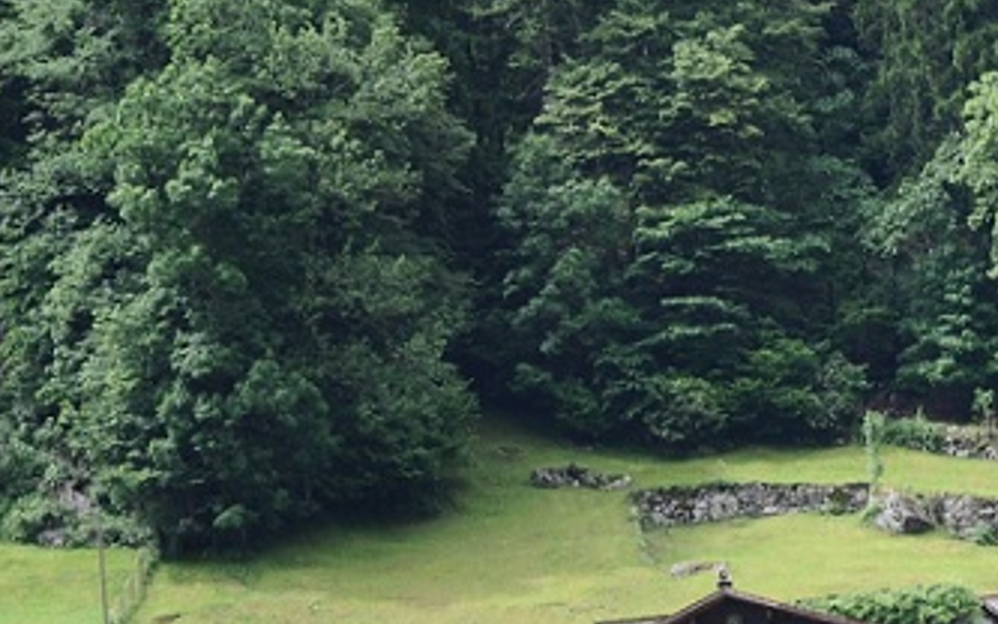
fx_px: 7642
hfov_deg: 7.3
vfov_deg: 4.7
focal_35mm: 281
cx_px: 1573
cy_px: 366
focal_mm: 85
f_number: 8
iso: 400
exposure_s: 1/250
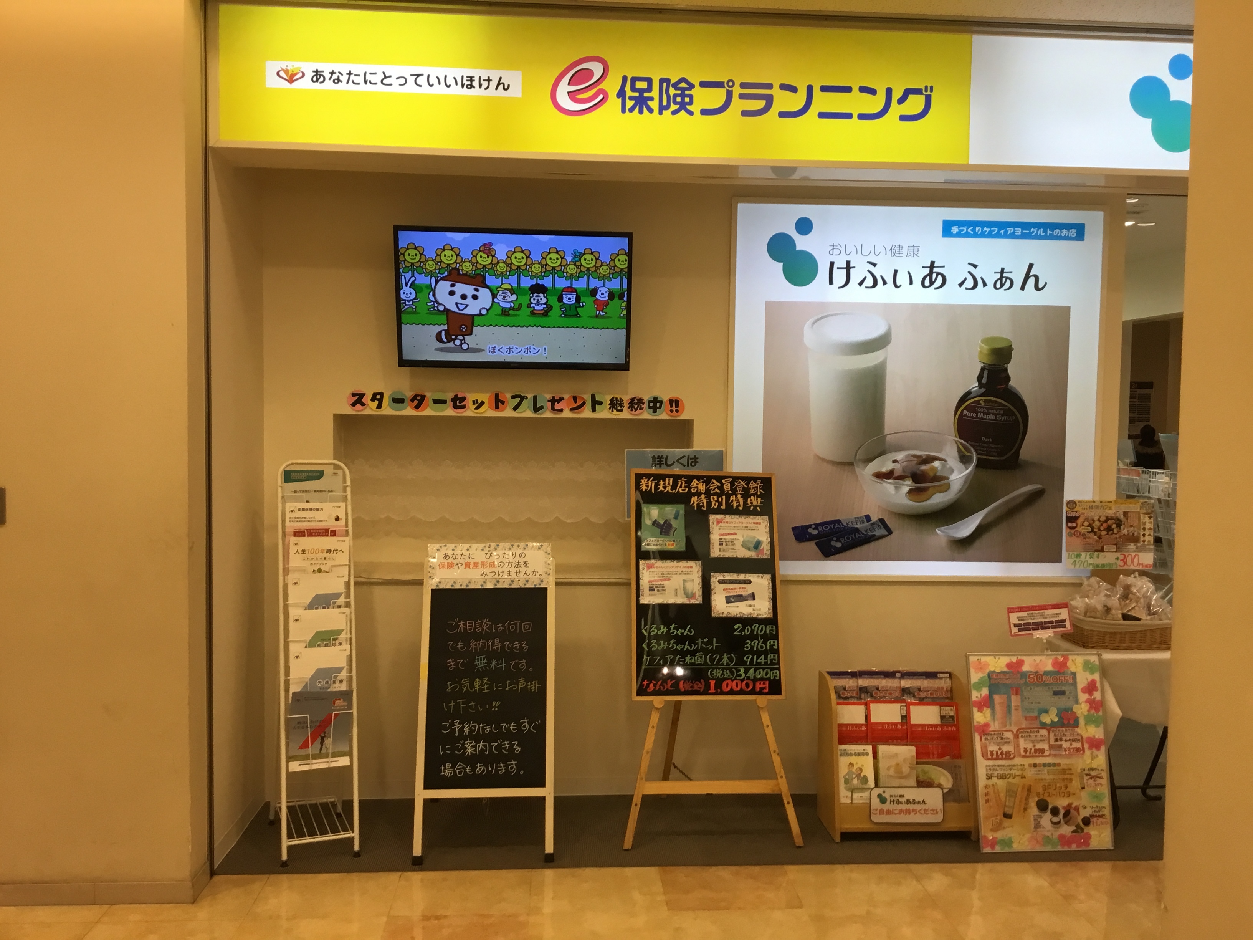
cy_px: 470
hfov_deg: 58.4
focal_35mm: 31
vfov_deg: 45.4
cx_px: 626
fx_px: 1122
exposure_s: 1/40
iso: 32
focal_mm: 3.3
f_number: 2.4
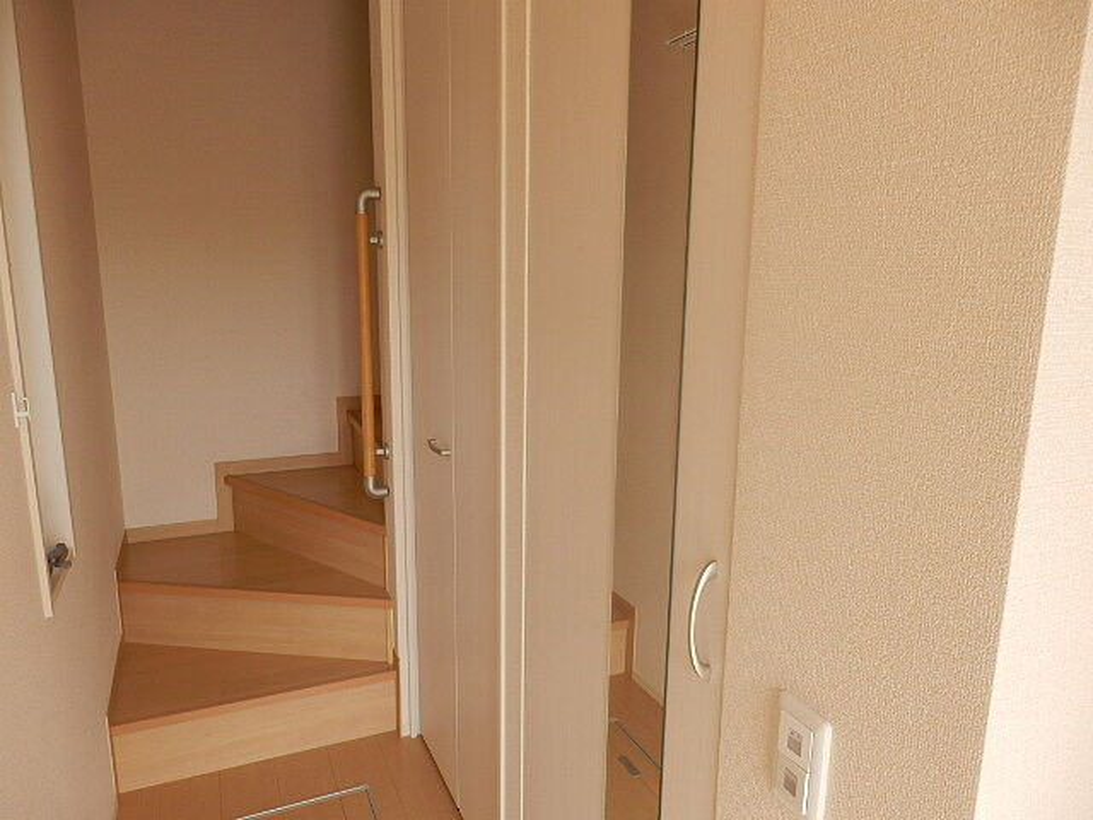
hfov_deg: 71.6
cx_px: 546
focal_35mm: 24
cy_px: 410
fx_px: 758
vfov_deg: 56.8
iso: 80
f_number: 3
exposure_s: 1/100
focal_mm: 4.2
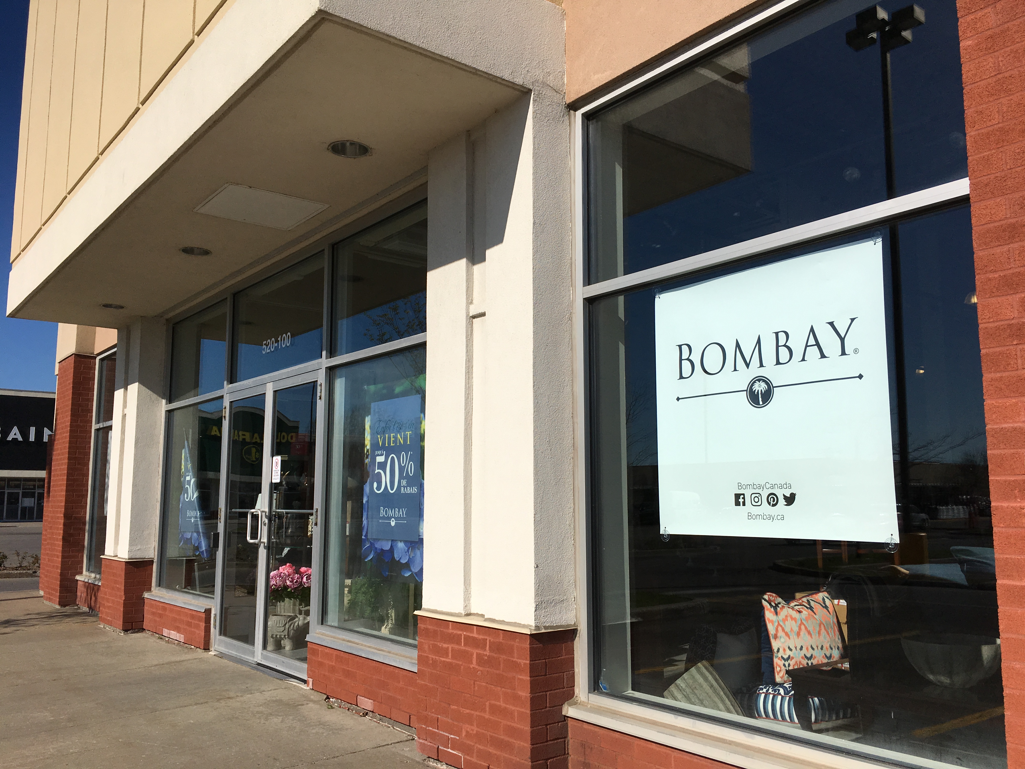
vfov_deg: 48.2
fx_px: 859
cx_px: 512
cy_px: 384
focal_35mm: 29
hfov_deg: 61.7
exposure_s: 1/4525
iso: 25
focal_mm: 4.15
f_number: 2.2
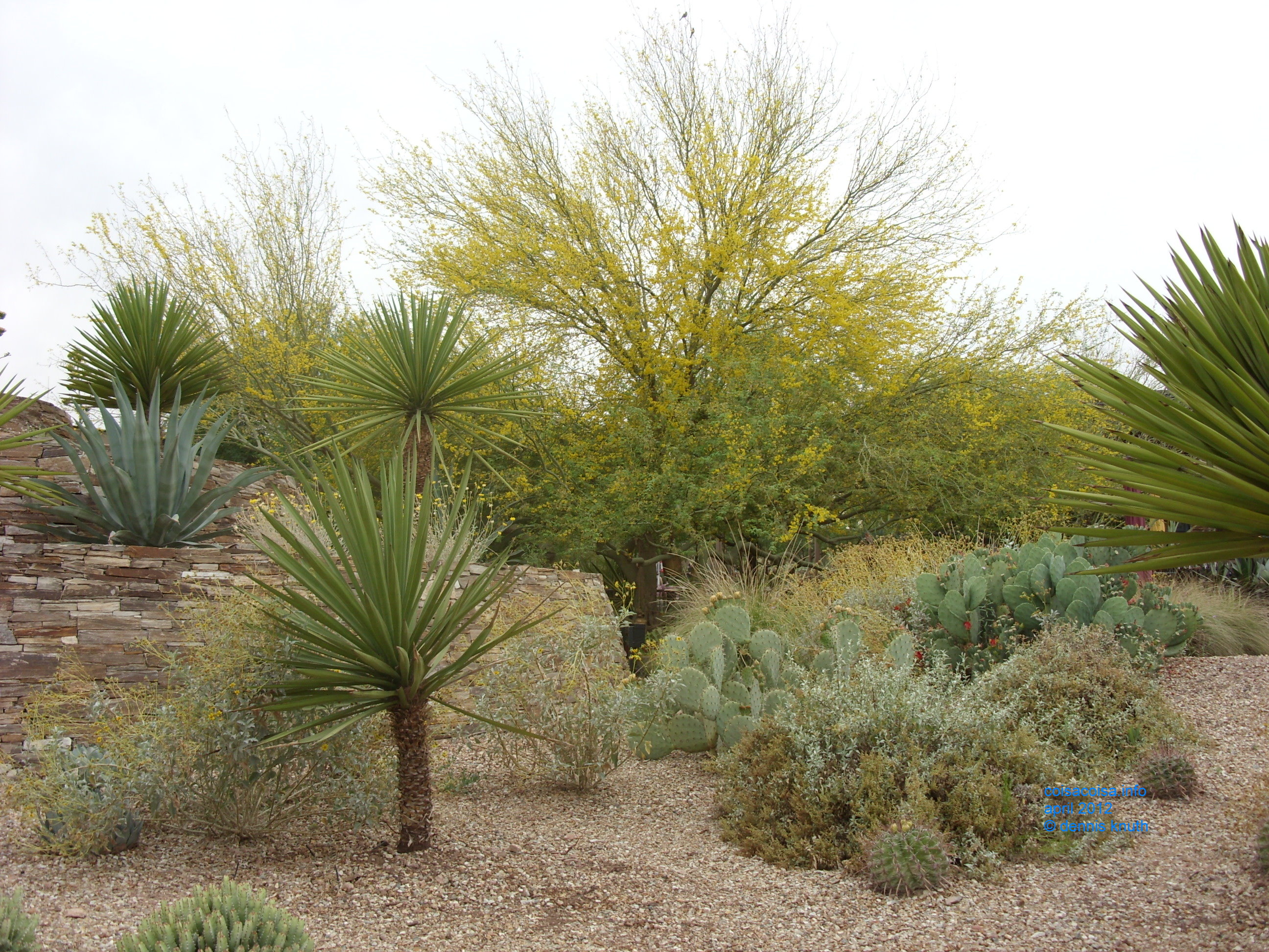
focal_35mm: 38
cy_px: 476
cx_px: 634
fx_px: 1393
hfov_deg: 49.0
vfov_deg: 37.7
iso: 50
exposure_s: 1/88
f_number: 2.8
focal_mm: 6.3
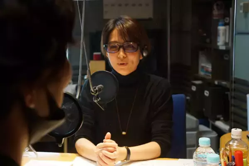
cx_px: 124
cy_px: 83
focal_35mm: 60
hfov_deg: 33.4
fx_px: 415
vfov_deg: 22.6
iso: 1600
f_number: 4.5
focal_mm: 40
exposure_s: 1/100
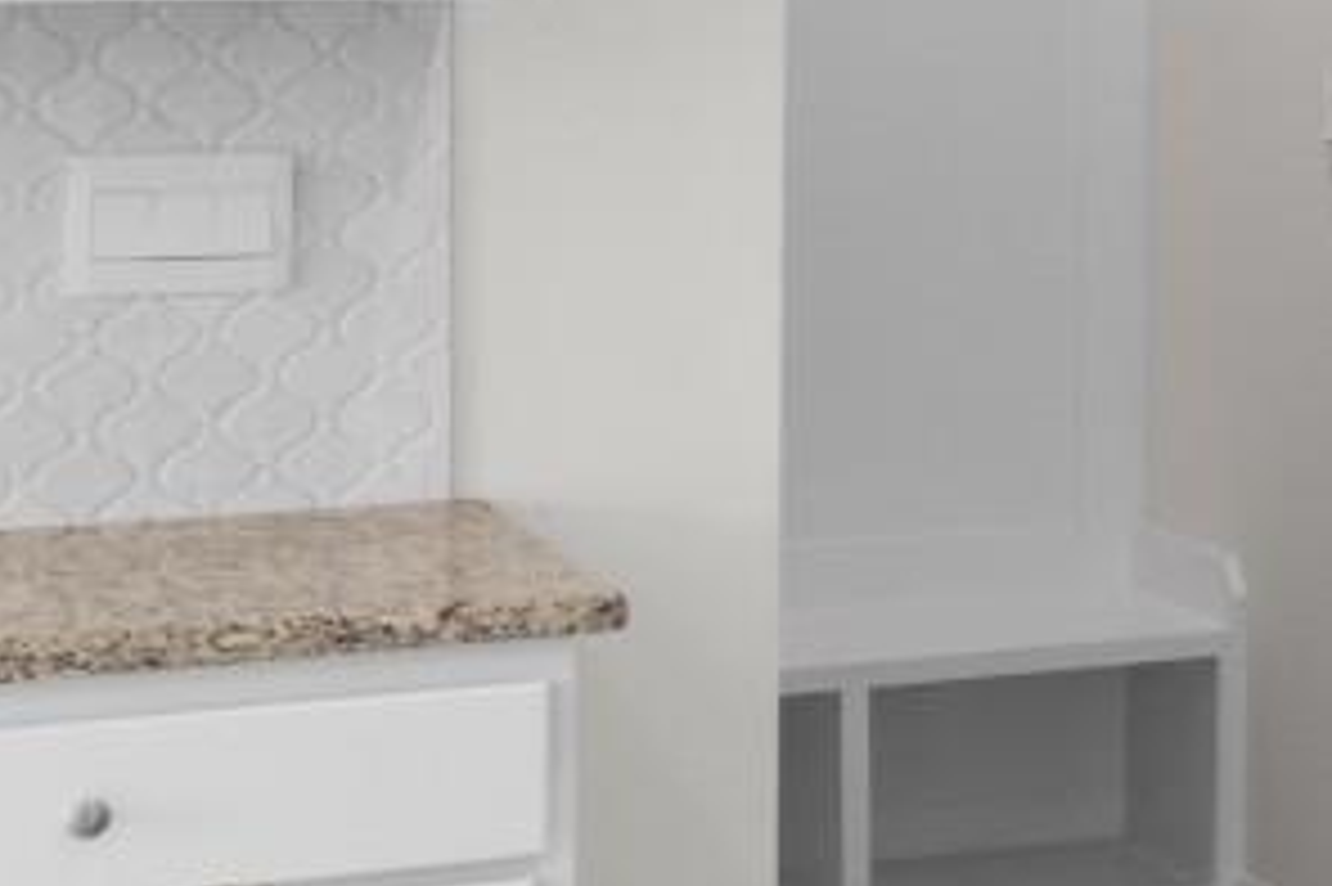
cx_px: 2552
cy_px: -130
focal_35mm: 115
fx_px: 4252
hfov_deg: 15.0
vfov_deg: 11.7
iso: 100
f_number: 5
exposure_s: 1/2
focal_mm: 14
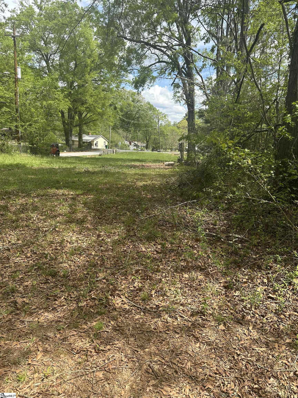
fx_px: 275
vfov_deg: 71.6
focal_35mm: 24
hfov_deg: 56.8
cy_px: 199
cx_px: 149
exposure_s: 1/1751
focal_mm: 6.86
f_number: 1.78
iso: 80
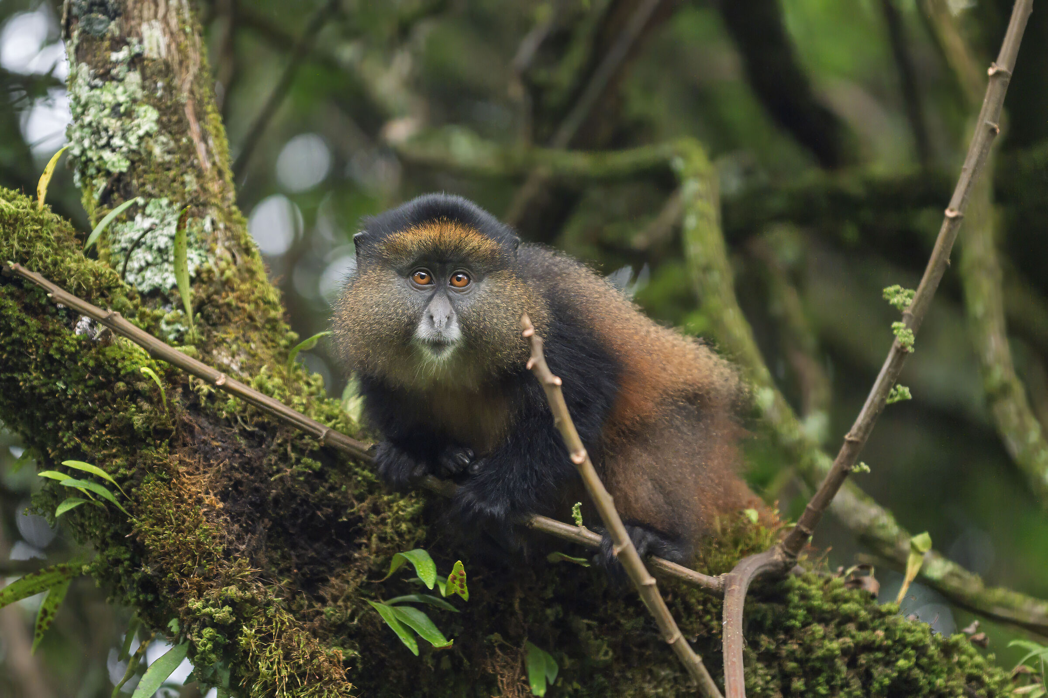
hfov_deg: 7.4
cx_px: 524
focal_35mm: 277
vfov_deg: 5.0
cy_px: 349
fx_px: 8062
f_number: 4
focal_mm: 185
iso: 6400
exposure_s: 1/1250
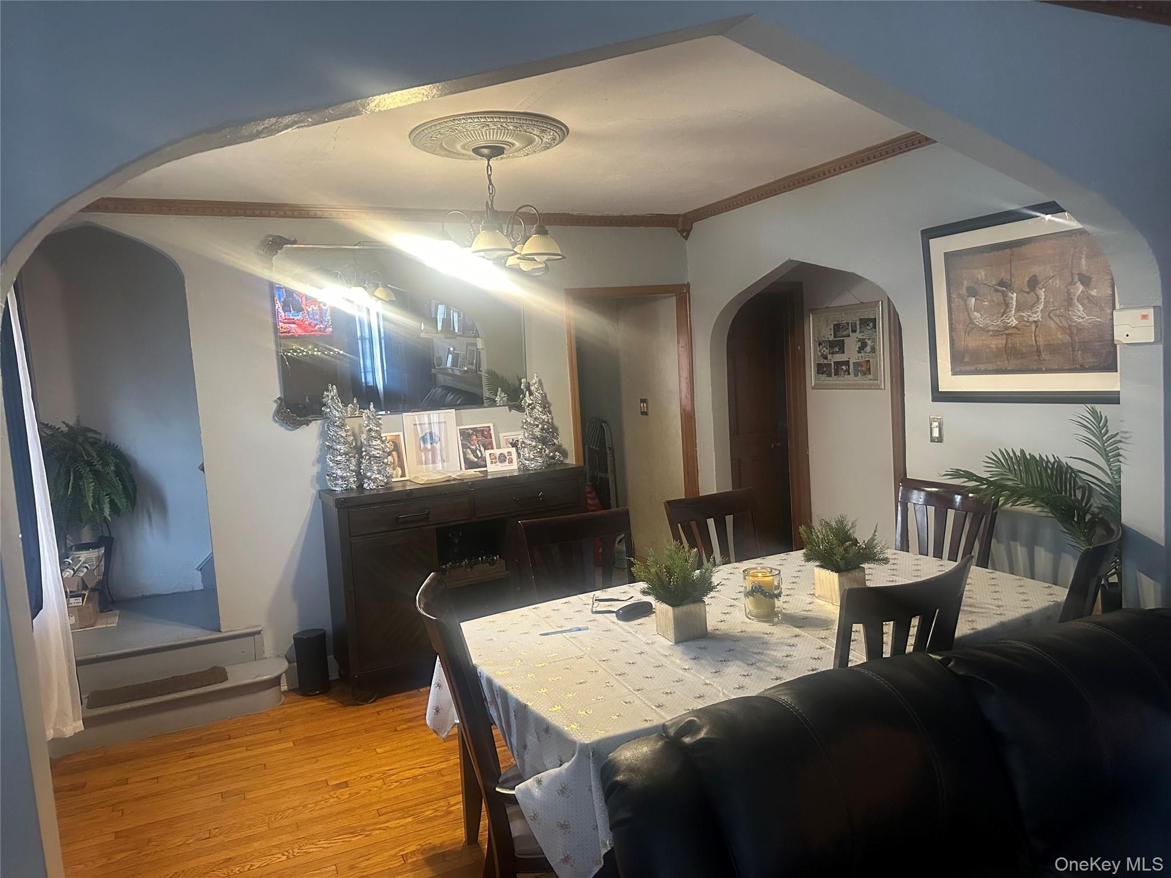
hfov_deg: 71.6
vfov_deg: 56.8
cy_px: 439
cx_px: 586
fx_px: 812
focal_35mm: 24
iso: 500
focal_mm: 6.86
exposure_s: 1/60
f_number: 1.78
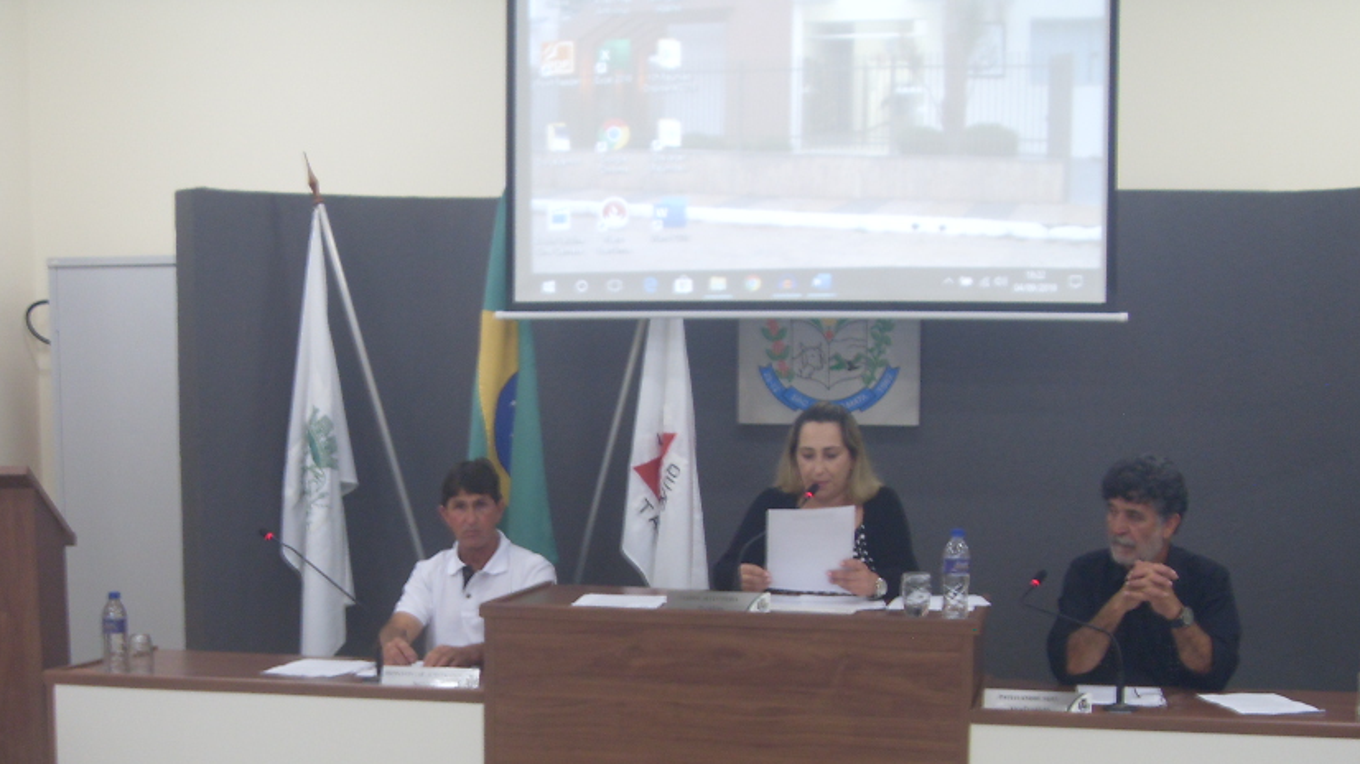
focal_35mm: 50
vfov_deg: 23.5
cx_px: 789
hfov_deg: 41.2
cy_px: 629
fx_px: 1803
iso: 80
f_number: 2.8
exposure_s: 1/15
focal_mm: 6.3
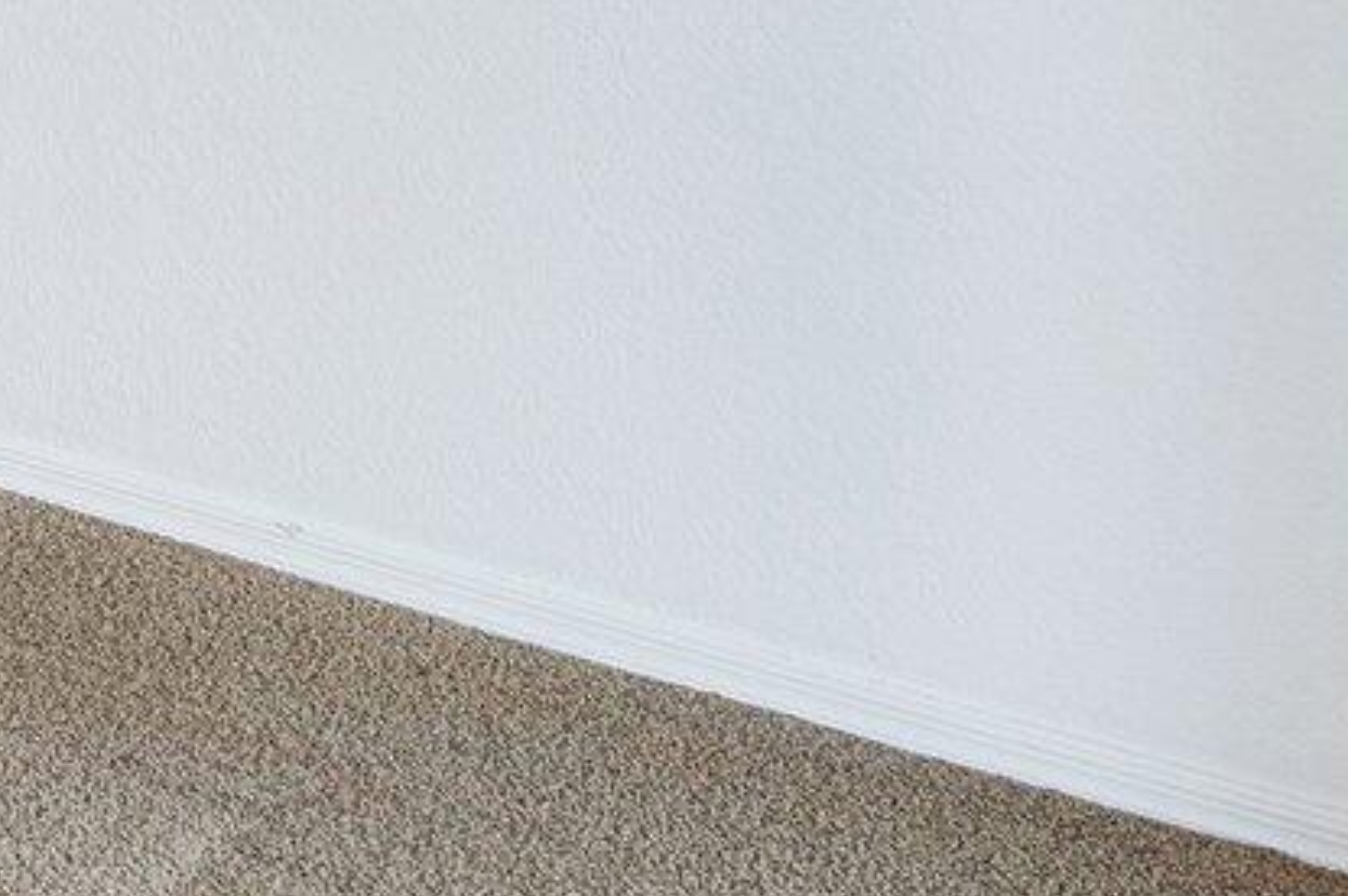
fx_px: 2956
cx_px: -1319
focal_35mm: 79
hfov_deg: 18.0
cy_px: -875
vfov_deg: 14.4
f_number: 8
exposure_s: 1/30
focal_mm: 16
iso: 400
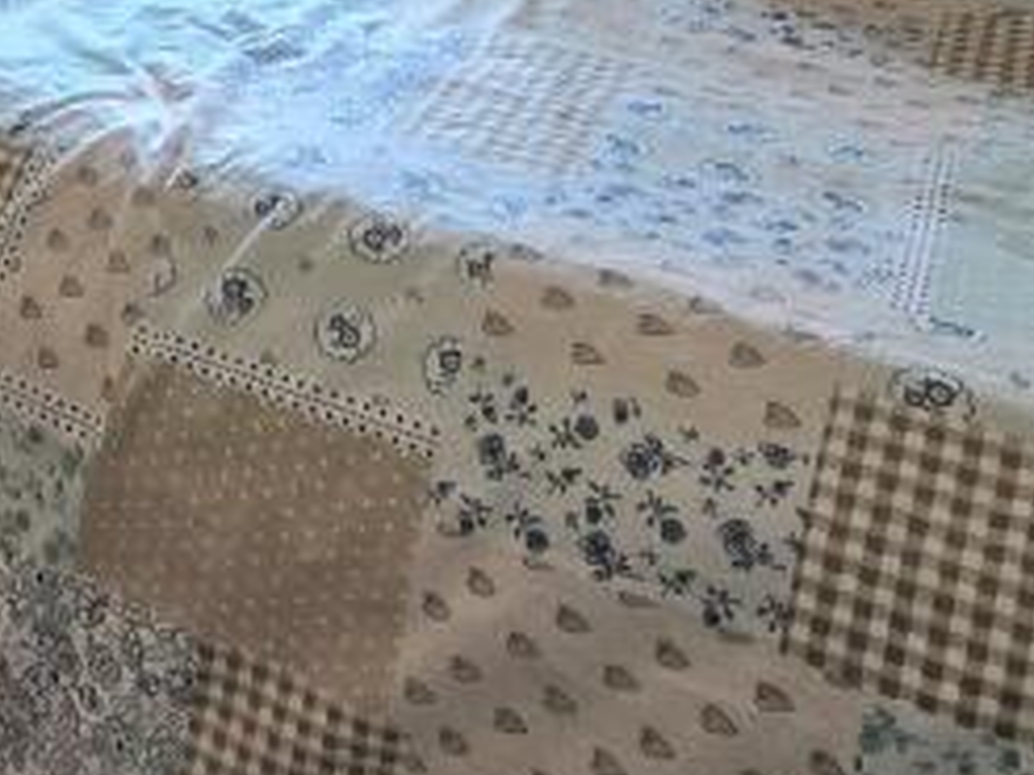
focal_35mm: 54
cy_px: -507
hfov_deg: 30.2
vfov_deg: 21.0
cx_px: -209
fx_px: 1612
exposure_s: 1/101
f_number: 2.2
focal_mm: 2.2
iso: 64
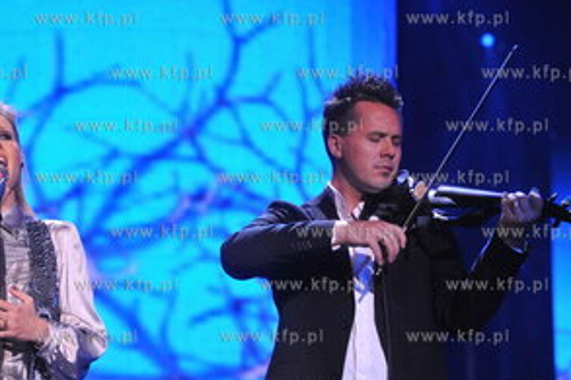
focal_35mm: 184
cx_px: 230
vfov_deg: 7.5
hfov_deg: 11.2
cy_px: 257
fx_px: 2917
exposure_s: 1/200
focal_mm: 135
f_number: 5.6
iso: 3200
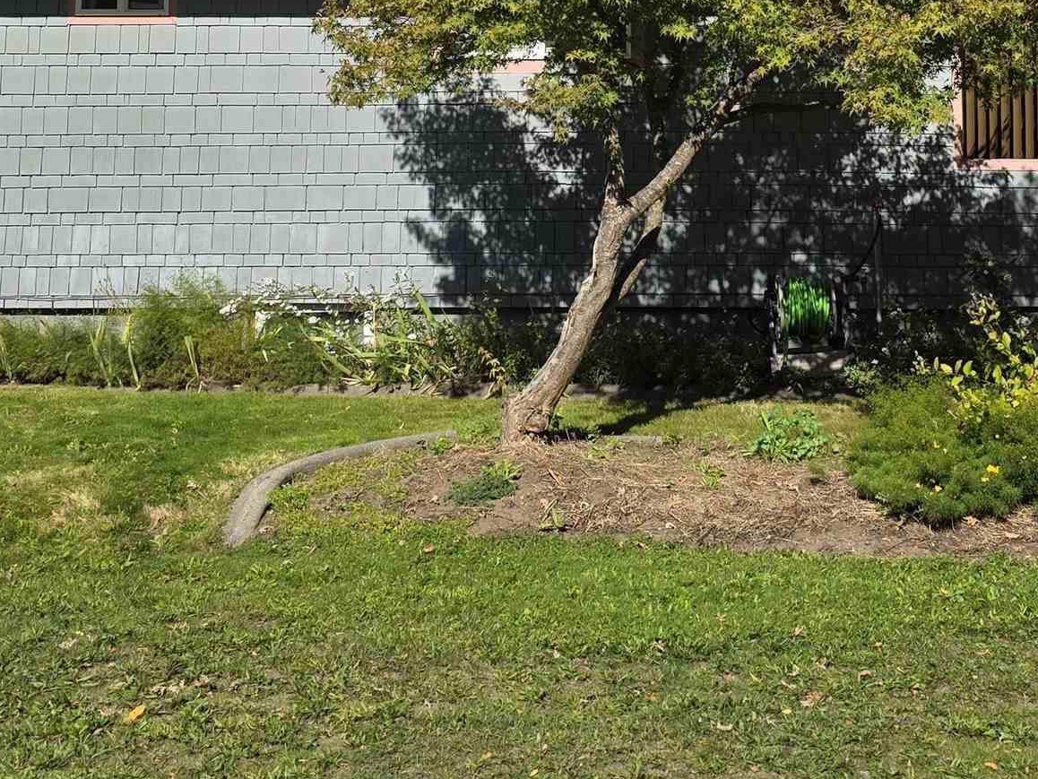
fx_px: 1830
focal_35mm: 61
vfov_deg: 23.1
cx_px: 667
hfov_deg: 31.5
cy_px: 12
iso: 80
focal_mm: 6.3
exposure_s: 1/6355
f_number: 1.7
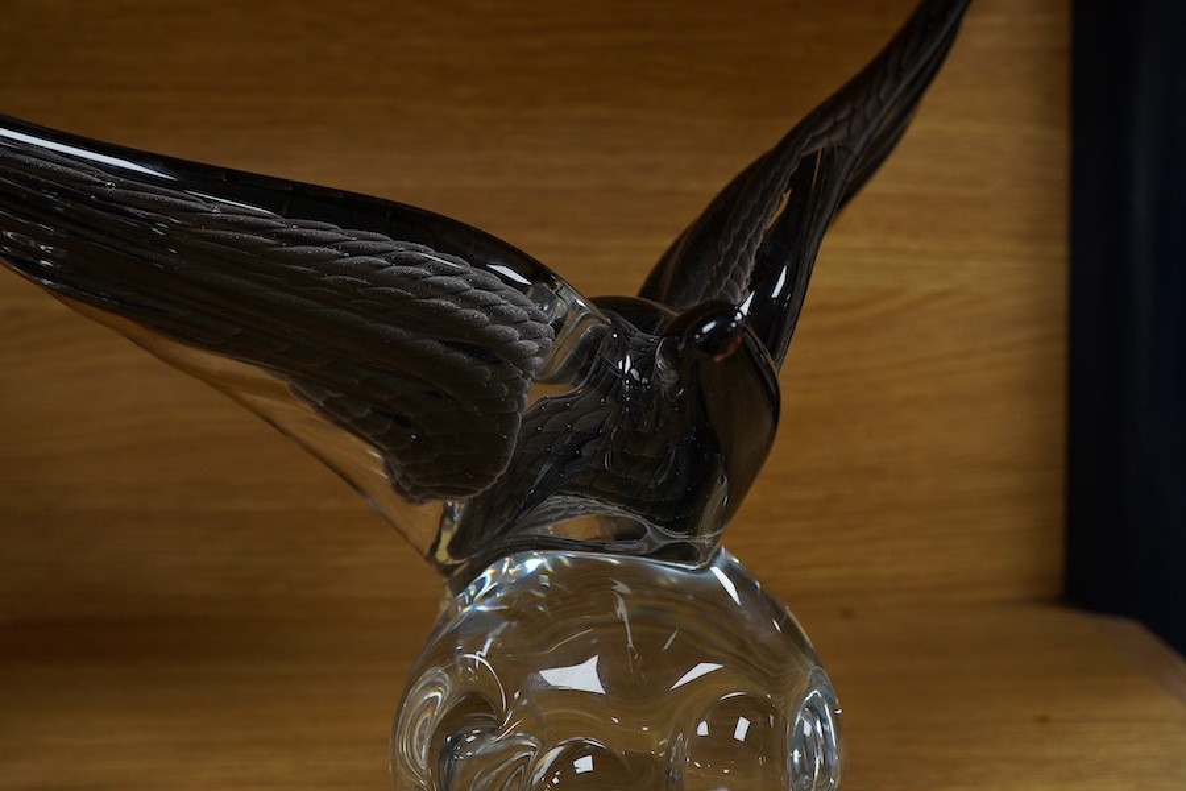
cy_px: 396
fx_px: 1482
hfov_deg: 43.6
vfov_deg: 29.9
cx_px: 593
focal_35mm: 45
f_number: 10
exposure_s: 1/125
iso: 1250
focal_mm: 30
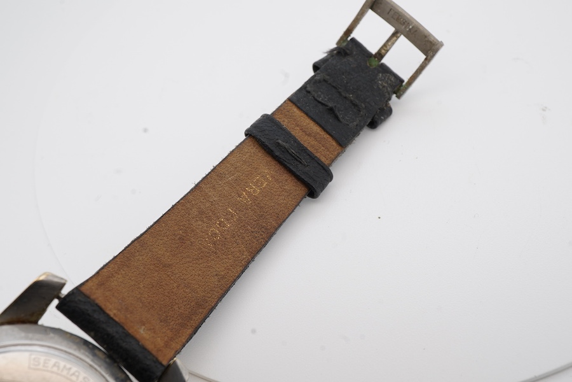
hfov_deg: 43.6
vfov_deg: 29.9
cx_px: 286
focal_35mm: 45
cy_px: 191
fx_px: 715
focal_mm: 30
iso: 160
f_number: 22
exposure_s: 1/125
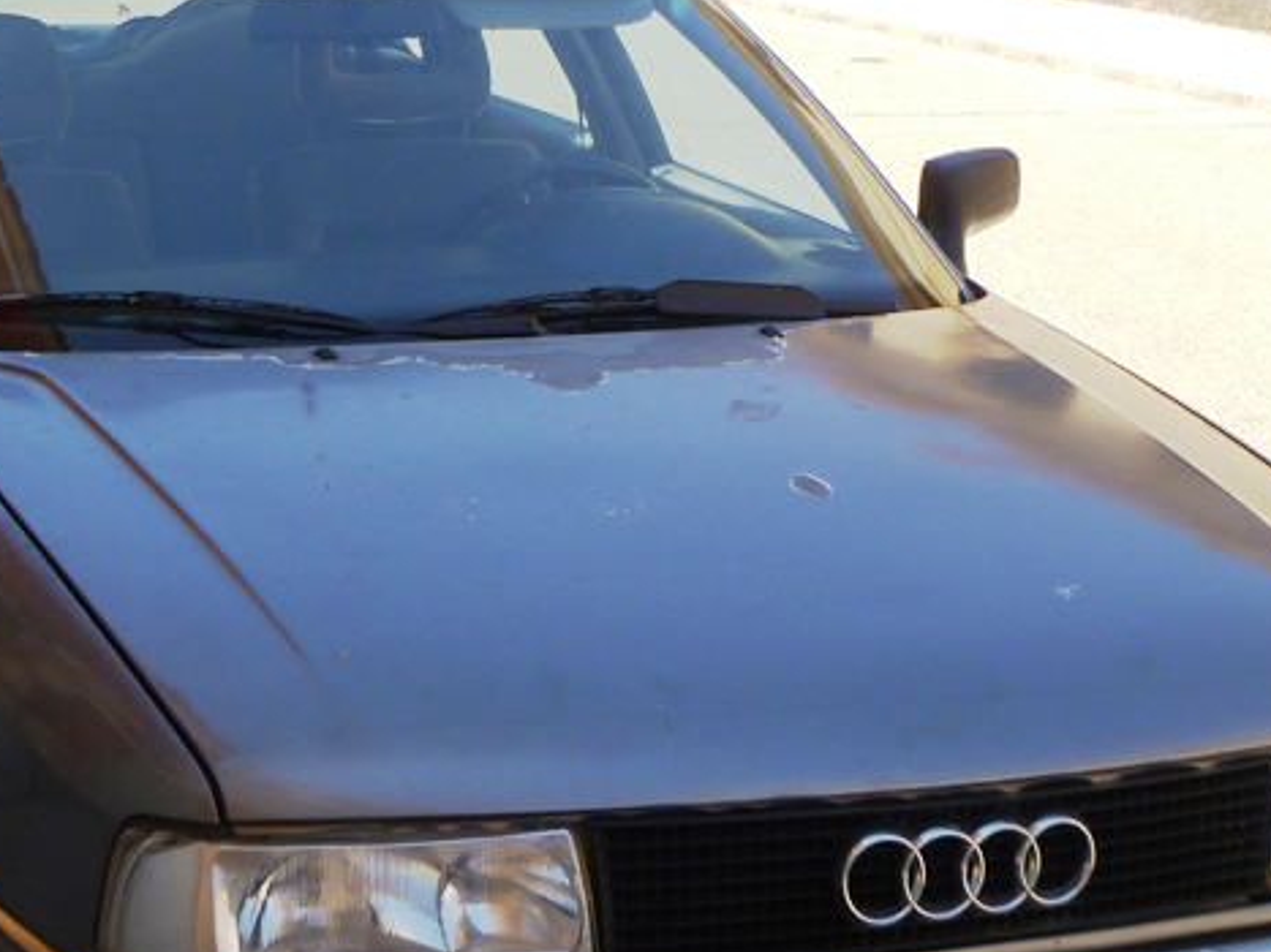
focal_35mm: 79
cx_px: 569
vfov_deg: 18.6
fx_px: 2900
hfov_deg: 24.7
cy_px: 552
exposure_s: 1/250
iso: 80
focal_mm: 6.5
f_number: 3.6
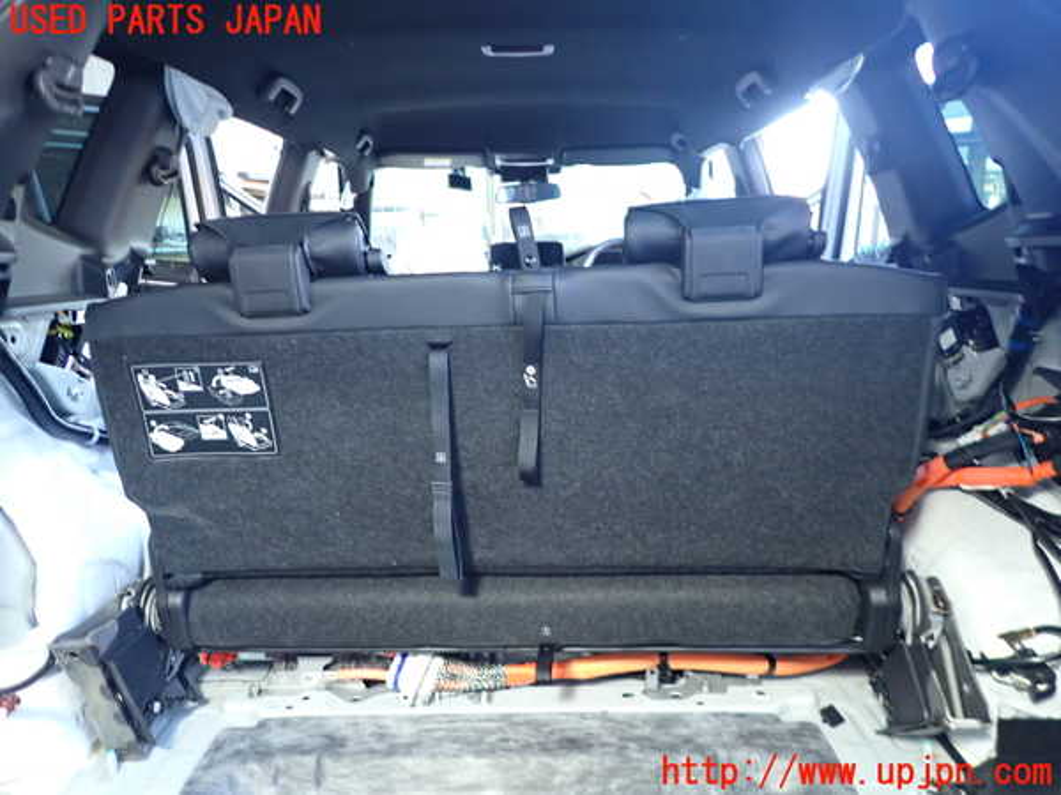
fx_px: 766
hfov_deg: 69.4
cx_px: 530
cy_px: 398
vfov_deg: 54.9
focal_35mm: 25
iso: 400
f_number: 2
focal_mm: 4.5
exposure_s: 1/30
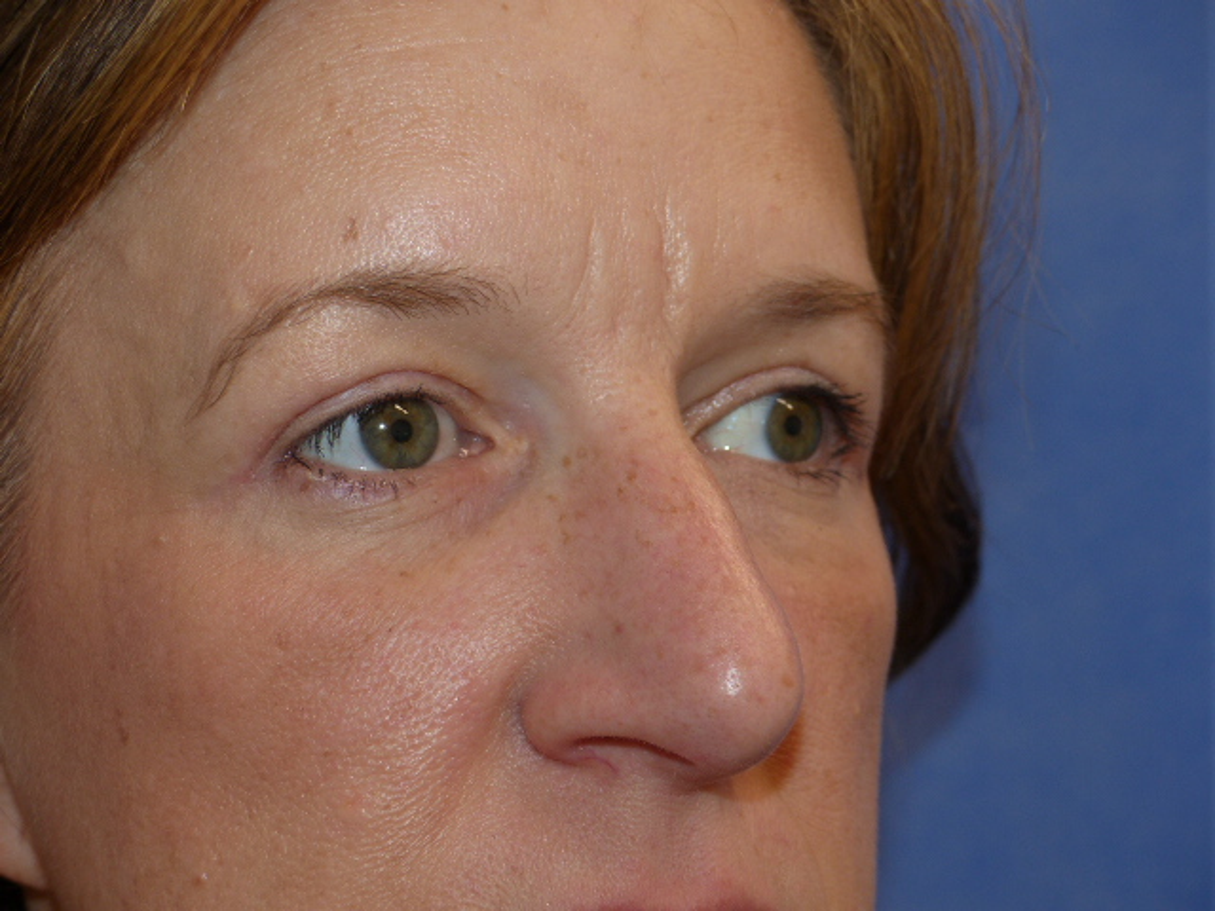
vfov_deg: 18.2
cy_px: 456
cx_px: 608
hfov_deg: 24.1
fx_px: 2843
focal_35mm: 81
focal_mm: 14.5
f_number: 2.8
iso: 100
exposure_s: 1/80
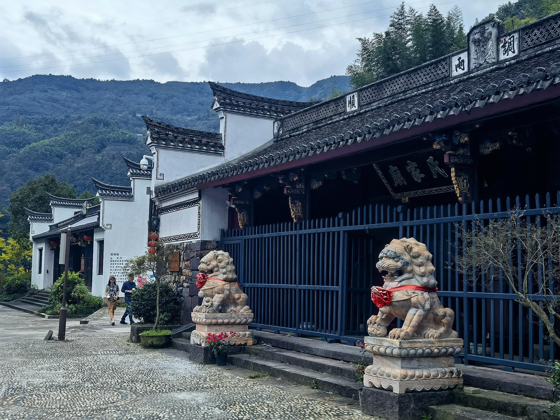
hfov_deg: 44.8
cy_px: 210
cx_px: 280
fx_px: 679
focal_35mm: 42
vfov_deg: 34.3
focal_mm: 6.67
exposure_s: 1/2315
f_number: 1.9
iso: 50
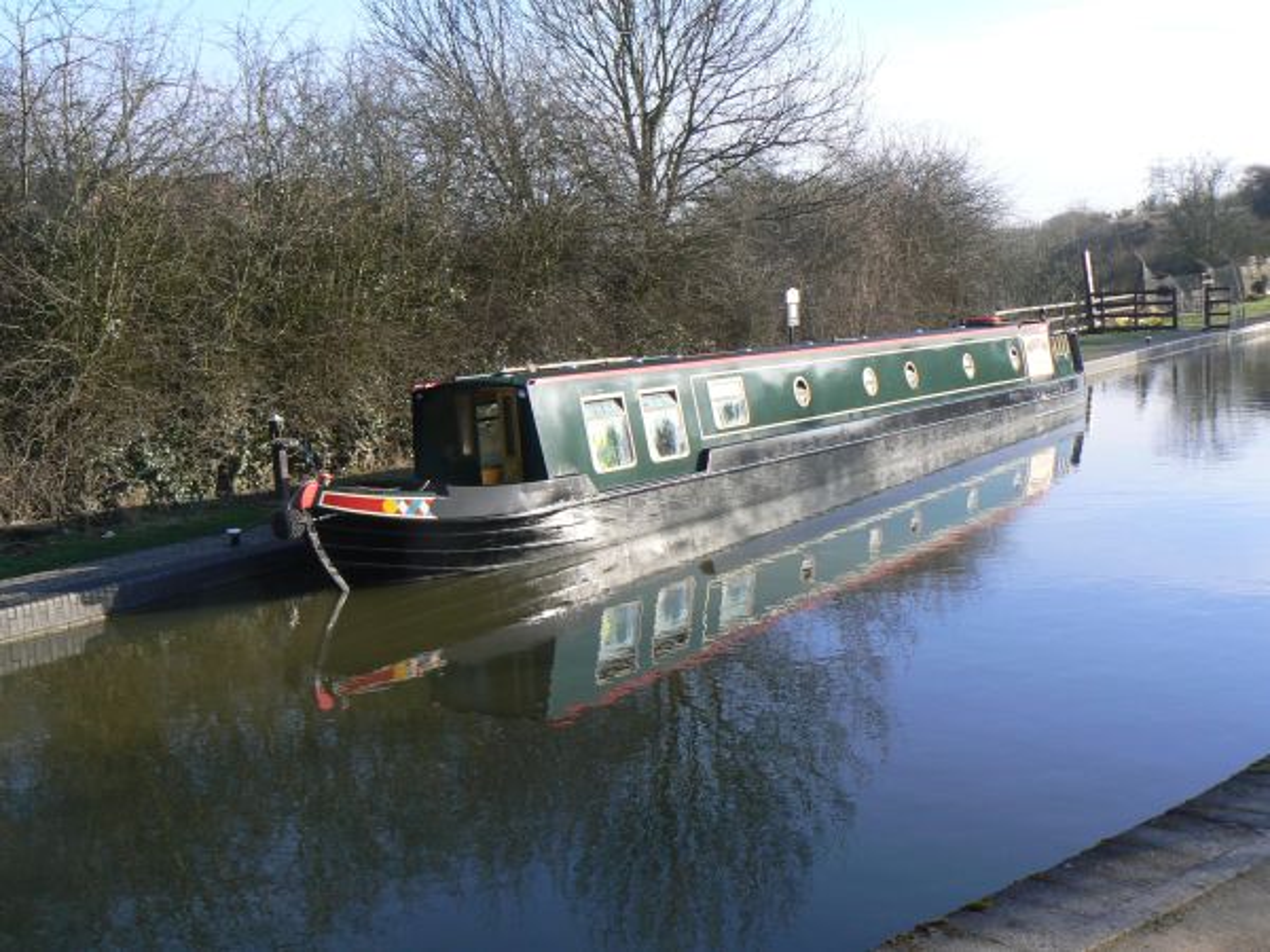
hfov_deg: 41.2
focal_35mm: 46
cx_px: 635
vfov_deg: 31.5
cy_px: 476
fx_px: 1688
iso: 80
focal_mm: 7.7
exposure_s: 1/160
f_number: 5.6
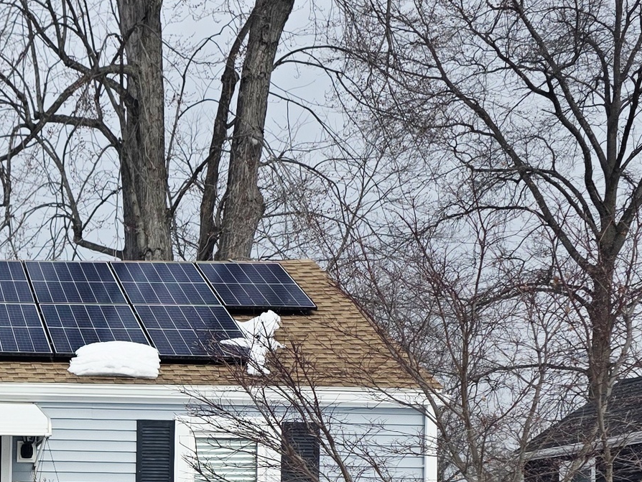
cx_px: -129
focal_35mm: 79
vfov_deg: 18.0
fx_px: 1466
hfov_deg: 22.7
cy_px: 527
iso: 64
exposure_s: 1/10000
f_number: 1.7
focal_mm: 6.3
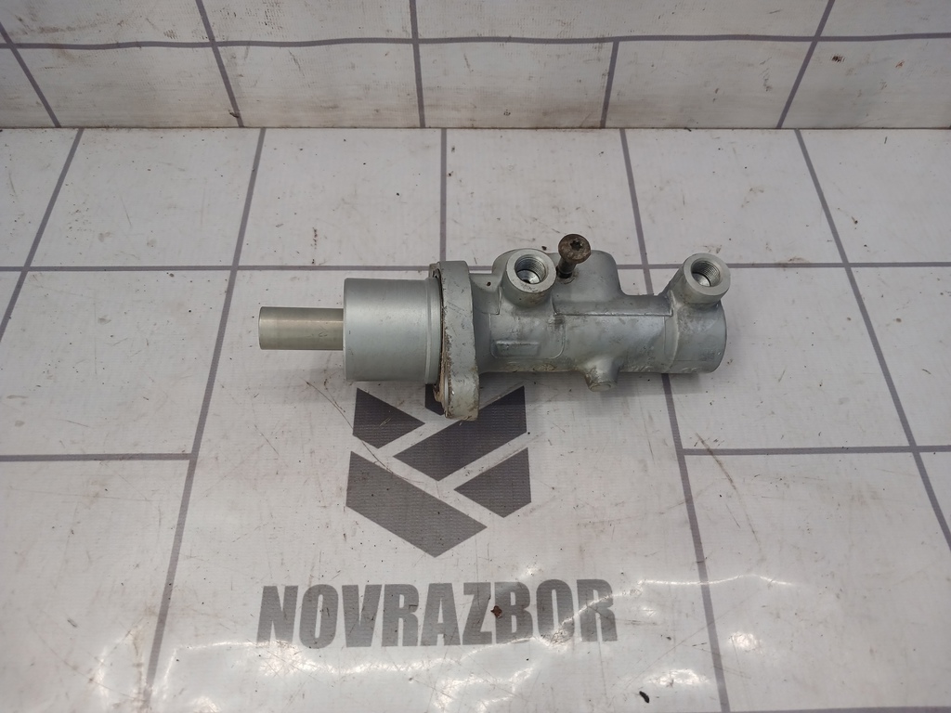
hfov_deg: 65.3
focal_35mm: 27
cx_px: 476
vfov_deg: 51.4
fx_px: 742
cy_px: 356
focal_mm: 4
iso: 64
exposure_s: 1/50
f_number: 1.8
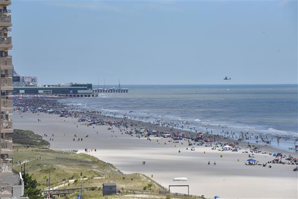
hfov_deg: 12.8
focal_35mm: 160
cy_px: 100
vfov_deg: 8.6
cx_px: 149
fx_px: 1324
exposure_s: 1/4000
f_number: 10
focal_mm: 160
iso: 1250
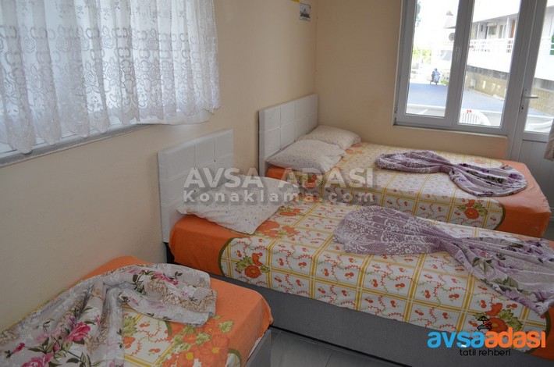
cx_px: 277
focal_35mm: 27
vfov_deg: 47.7
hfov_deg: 67.5
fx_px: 415
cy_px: 184
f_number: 3.5
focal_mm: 18
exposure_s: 1/125
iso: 400
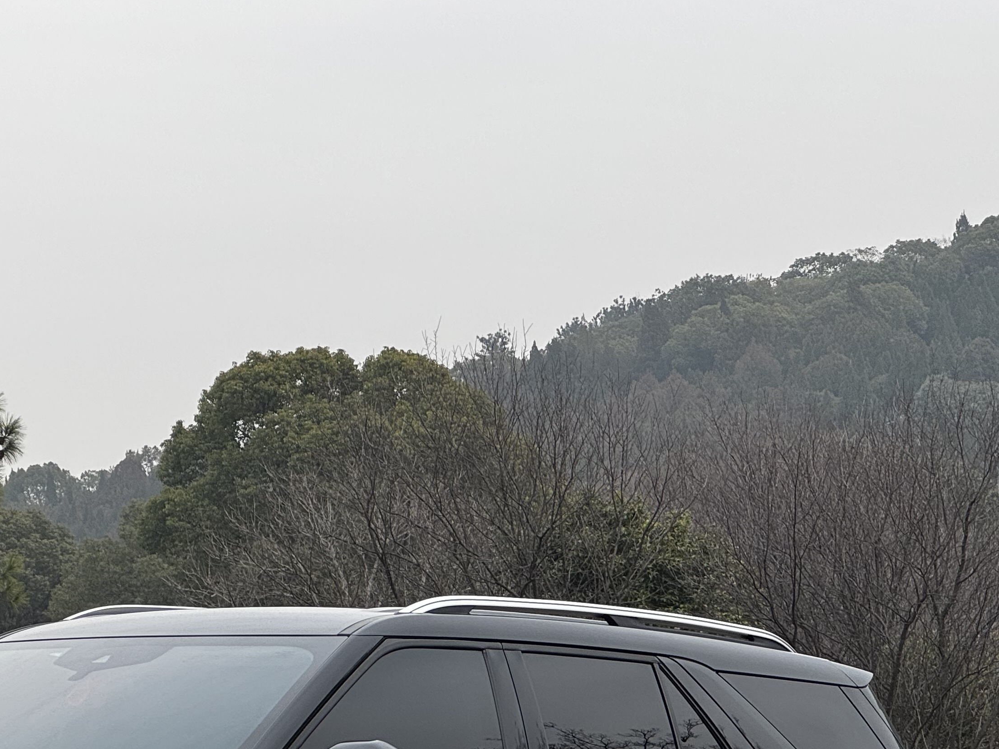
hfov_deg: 13.9
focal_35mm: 141
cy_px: 669
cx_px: 187
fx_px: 4069
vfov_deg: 10.5
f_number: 2.8
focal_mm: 9
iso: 25
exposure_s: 1/99
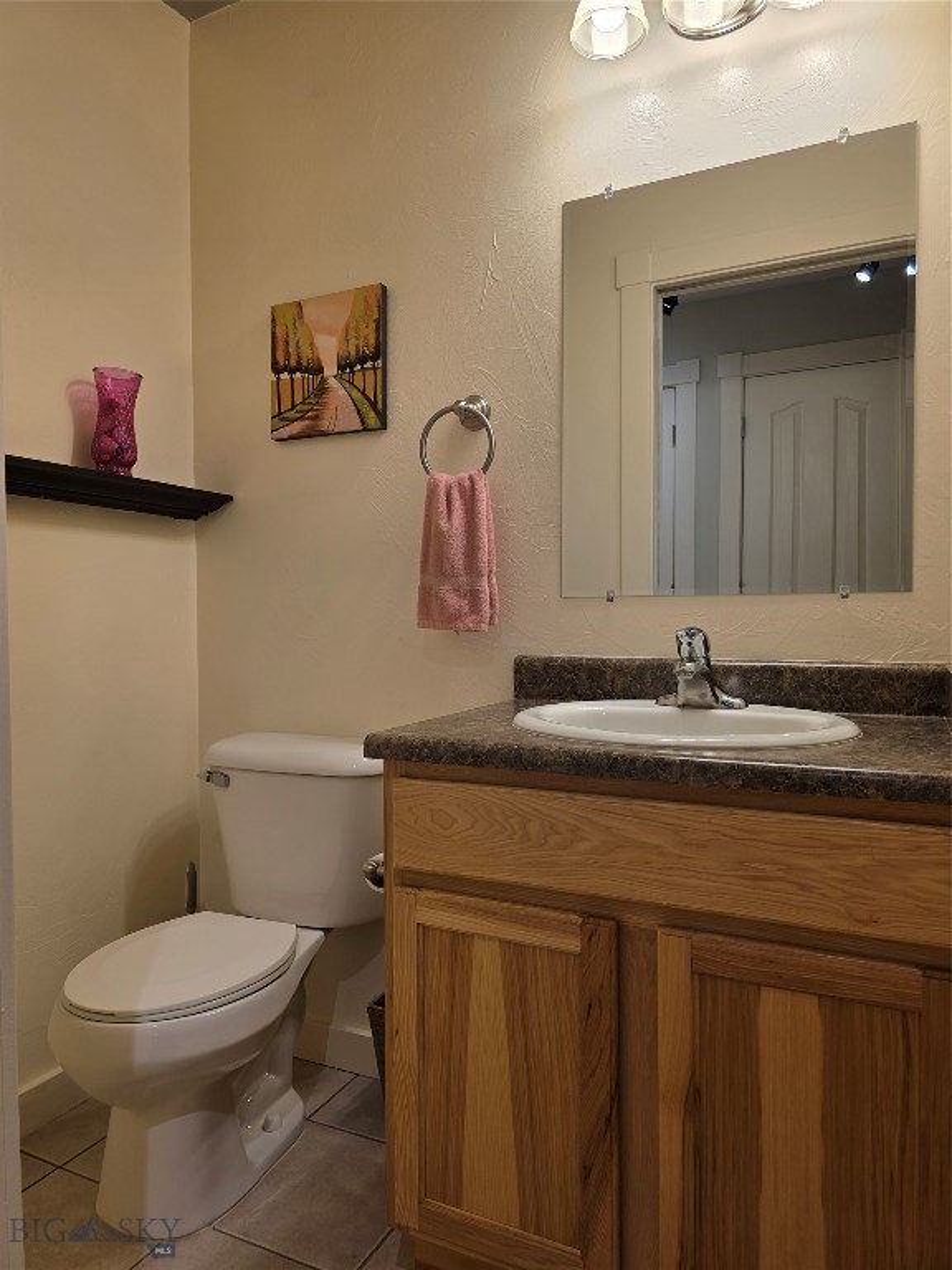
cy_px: 635
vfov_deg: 73.9
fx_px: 843
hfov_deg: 58.9
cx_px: 476
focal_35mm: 23
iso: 40
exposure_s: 1/120
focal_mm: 6.3
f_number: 1.7
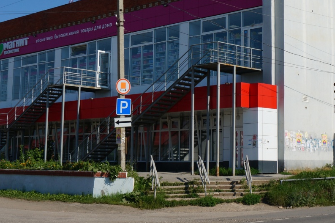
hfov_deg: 28.4
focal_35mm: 71
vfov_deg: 19.1
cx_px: 204
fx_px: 660
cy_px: 71
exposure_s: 1/200
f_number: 13
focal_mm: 25
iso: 100
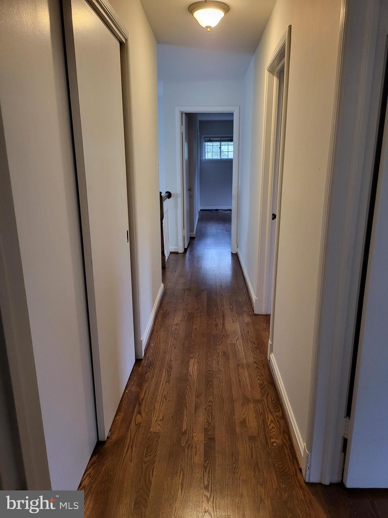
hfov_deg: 56.8
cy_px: 259
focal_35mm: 24
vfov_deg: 71.6
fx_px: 359
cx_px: 194
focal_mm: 5
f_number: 1.8
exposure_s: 1/40
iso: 400
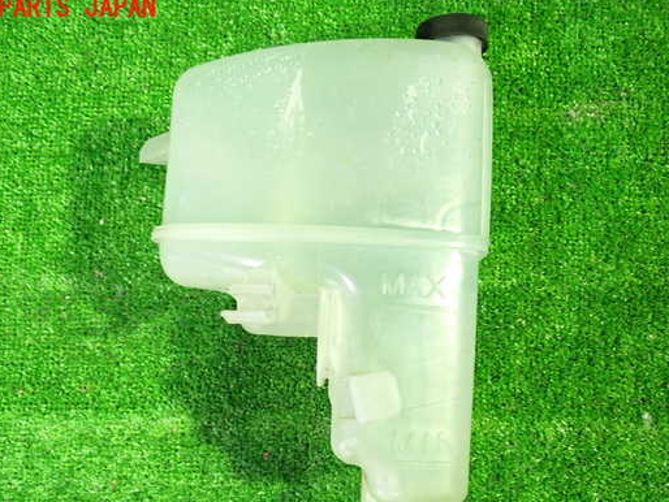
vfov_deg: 40.6
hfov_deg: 52.6
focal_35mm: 35
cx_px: 310
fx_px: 677
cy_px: 285
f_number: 2.3
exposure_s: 1/25
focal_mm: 5.4
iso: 800
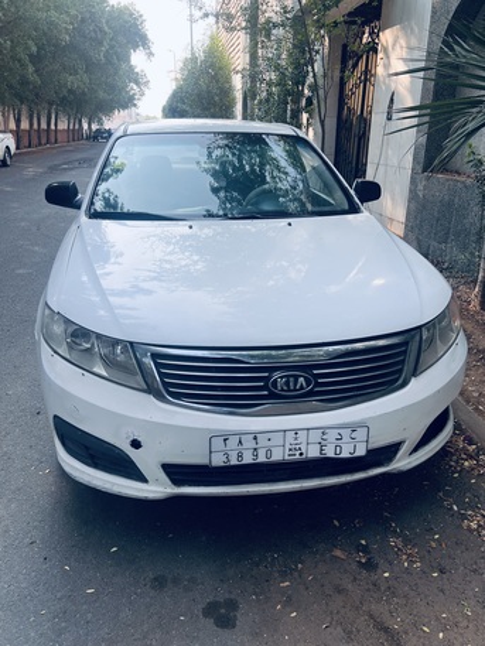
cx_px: 242
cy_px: 323
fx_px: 485
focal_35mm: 26
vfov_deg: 67.3
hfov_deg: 53.1
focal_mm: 5.7
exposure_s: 1/1009
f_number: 1.5
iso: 50
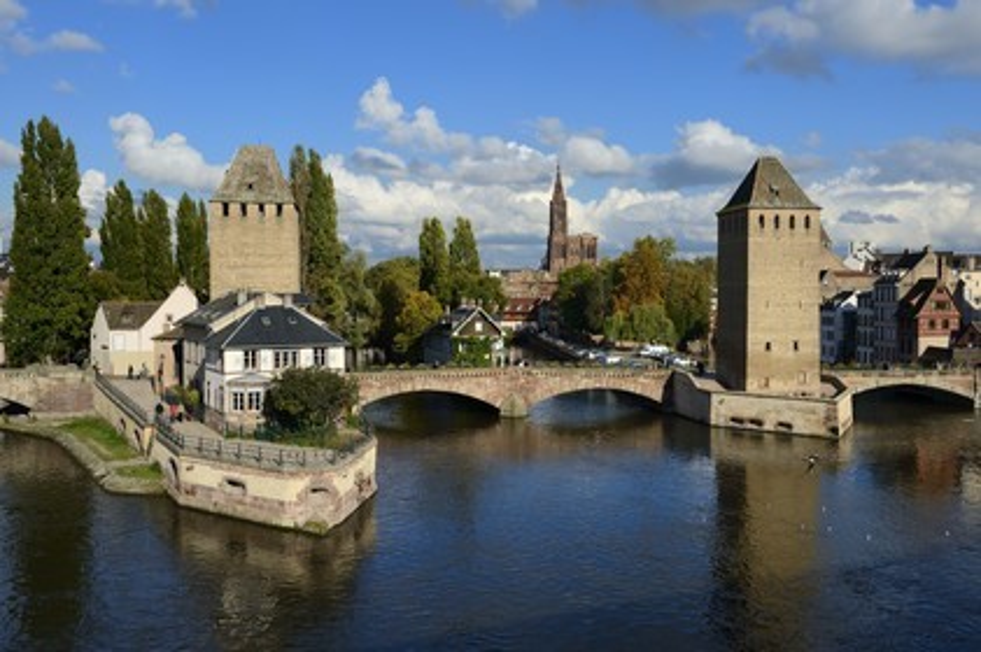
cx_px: 490
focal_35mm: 35
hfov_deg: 54.5
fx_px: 953
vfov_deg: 37.8
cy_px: 326
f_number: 9
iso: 100
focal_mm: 35
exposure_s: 1/320
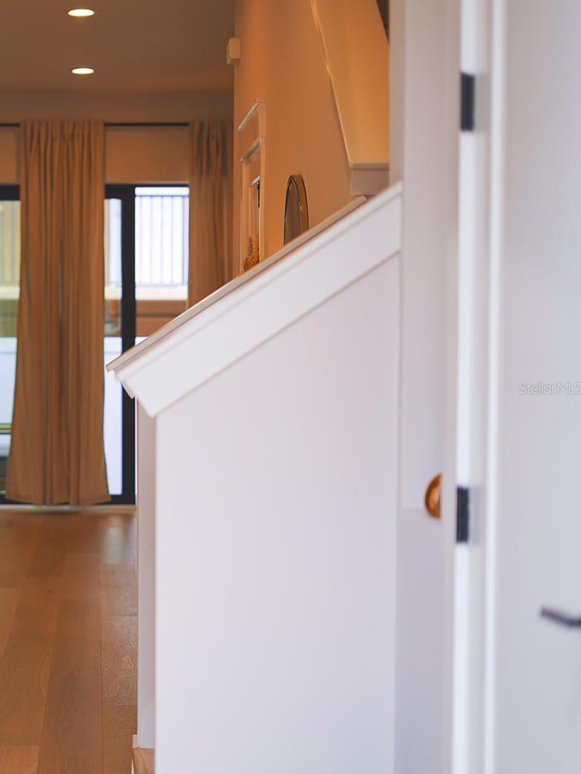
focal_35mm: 73
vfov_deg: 26.7
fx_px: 1633
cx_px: -4
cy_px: 388
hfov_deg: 19.6
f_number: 2
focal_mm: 50
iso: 100
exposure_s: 1/250
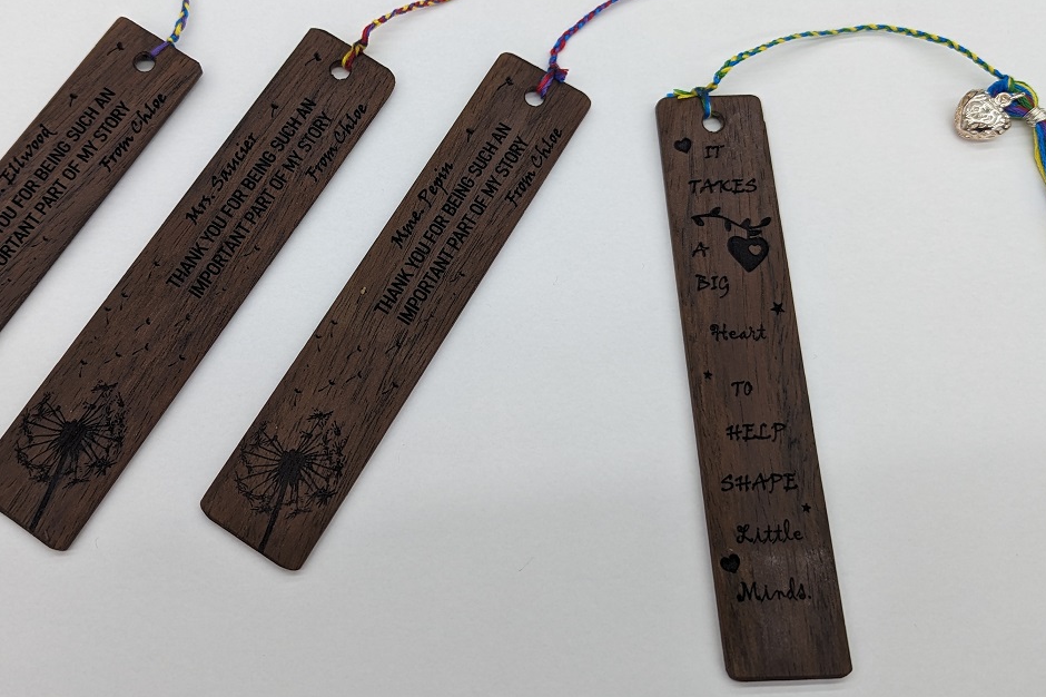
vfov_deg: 34.6
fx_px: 1104
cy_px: 219
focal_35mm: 38
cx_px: 430
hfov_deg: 50.5
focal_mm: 6.81
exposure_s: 1/120
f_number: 1.85
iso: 56
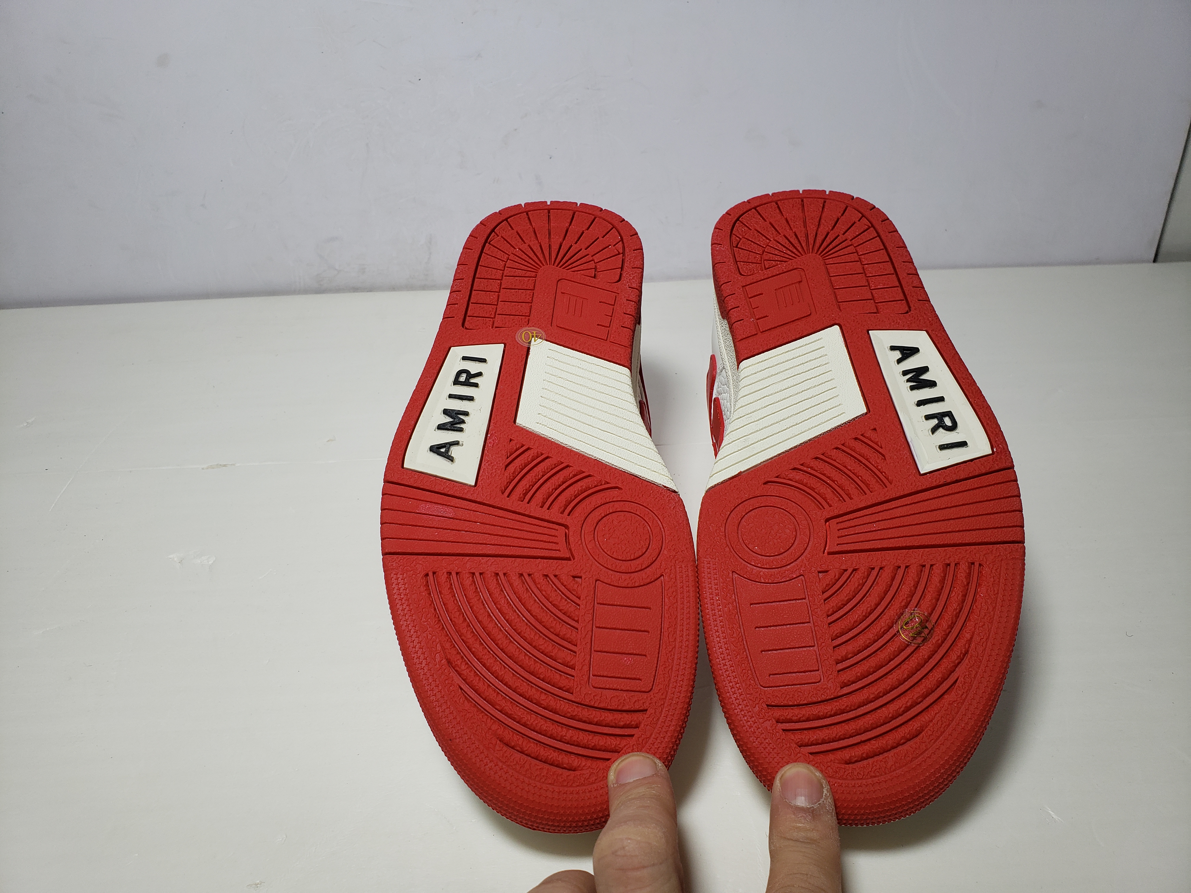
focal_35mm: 26
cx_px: 596
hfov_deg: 67.3
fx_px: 895
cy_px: 446
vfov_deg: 53.1
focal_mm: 4.3
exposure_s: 1/298
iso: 50
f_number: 2.4
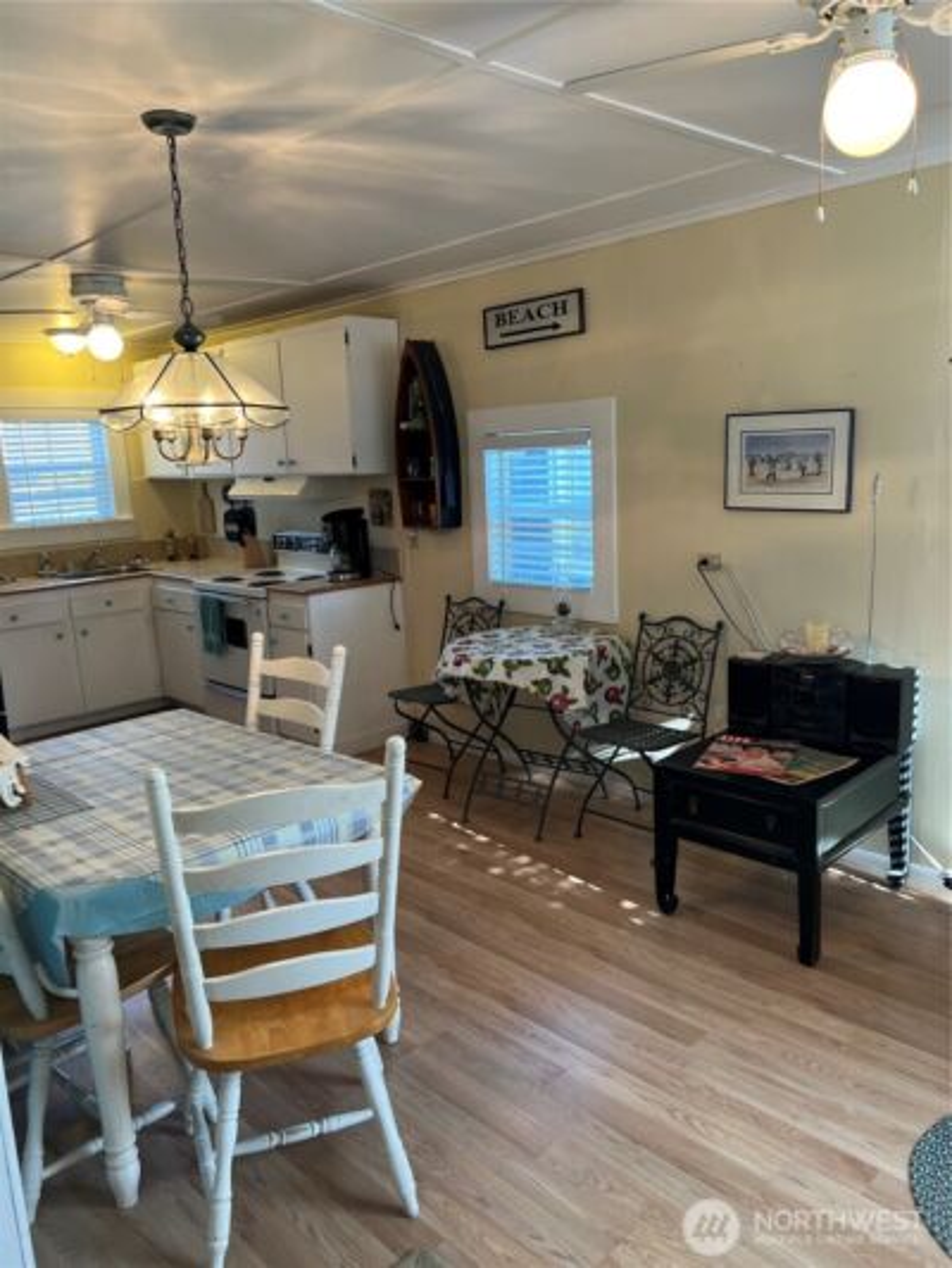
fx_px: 953
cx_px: 476
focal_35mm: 26
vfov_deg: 67.3
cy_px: 634
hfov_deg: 53.1
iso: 64
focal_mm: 5.7
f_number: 1.5
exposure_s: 1/60
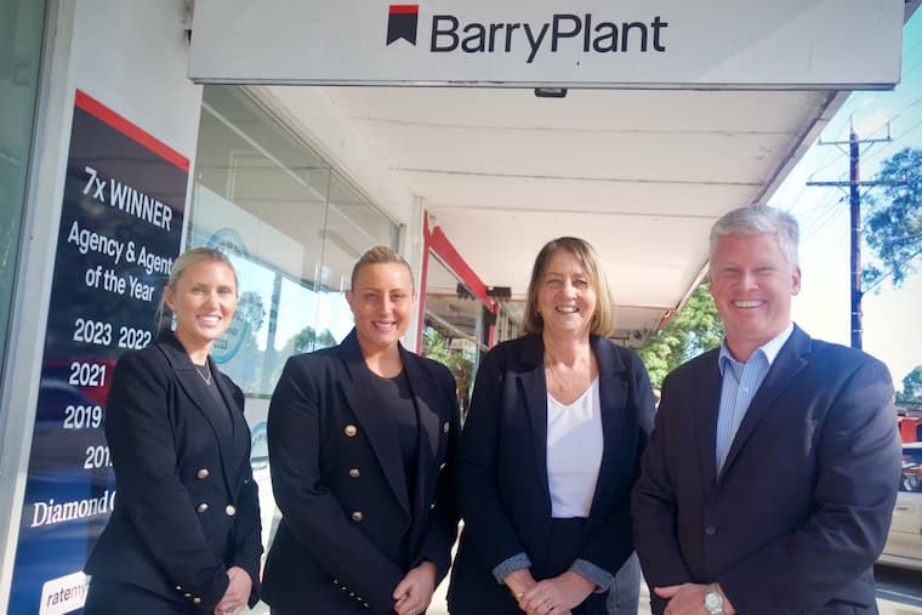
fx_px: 897
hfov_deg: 54.4
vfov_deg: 37.9
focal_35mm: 35
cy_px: 308
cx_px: 461
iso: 320
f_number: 9
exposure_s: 1/40
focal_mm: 35
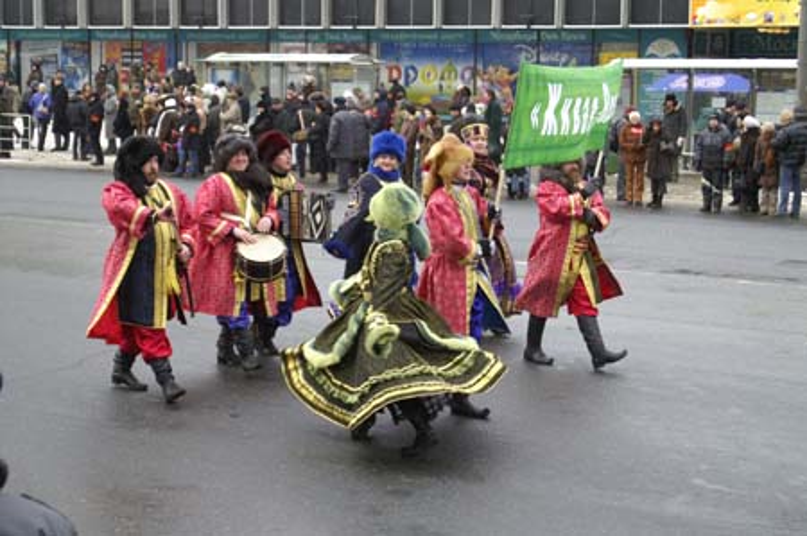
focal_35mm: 68
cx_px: 404
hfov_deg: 29.9
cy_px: 268
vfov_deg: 20.1
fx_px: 1511
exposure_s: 1/250
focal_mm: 45
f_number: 4.5
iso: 100
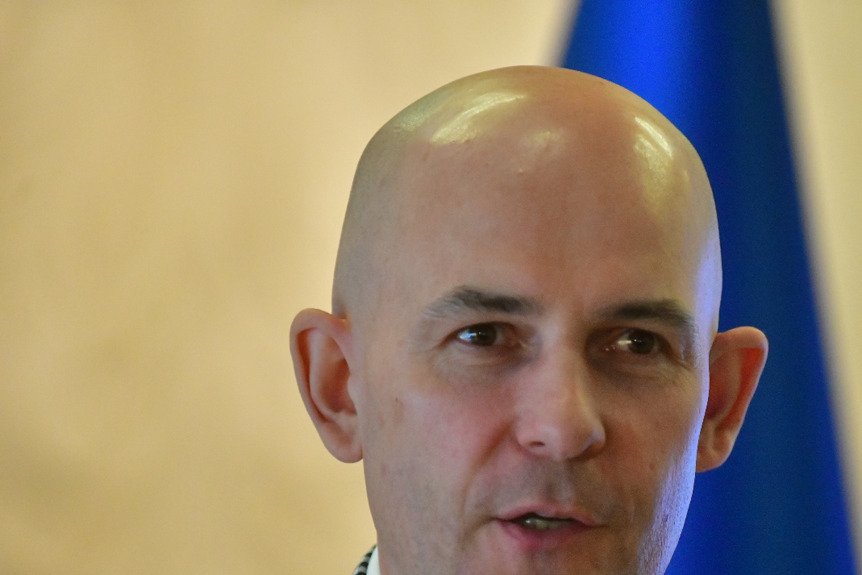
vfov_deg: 4.5
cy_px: 398
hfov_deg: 6.8
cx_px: 642
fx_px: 7256
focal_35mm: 303
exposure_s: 1/400
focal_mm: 200
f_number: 2.8
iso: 5000
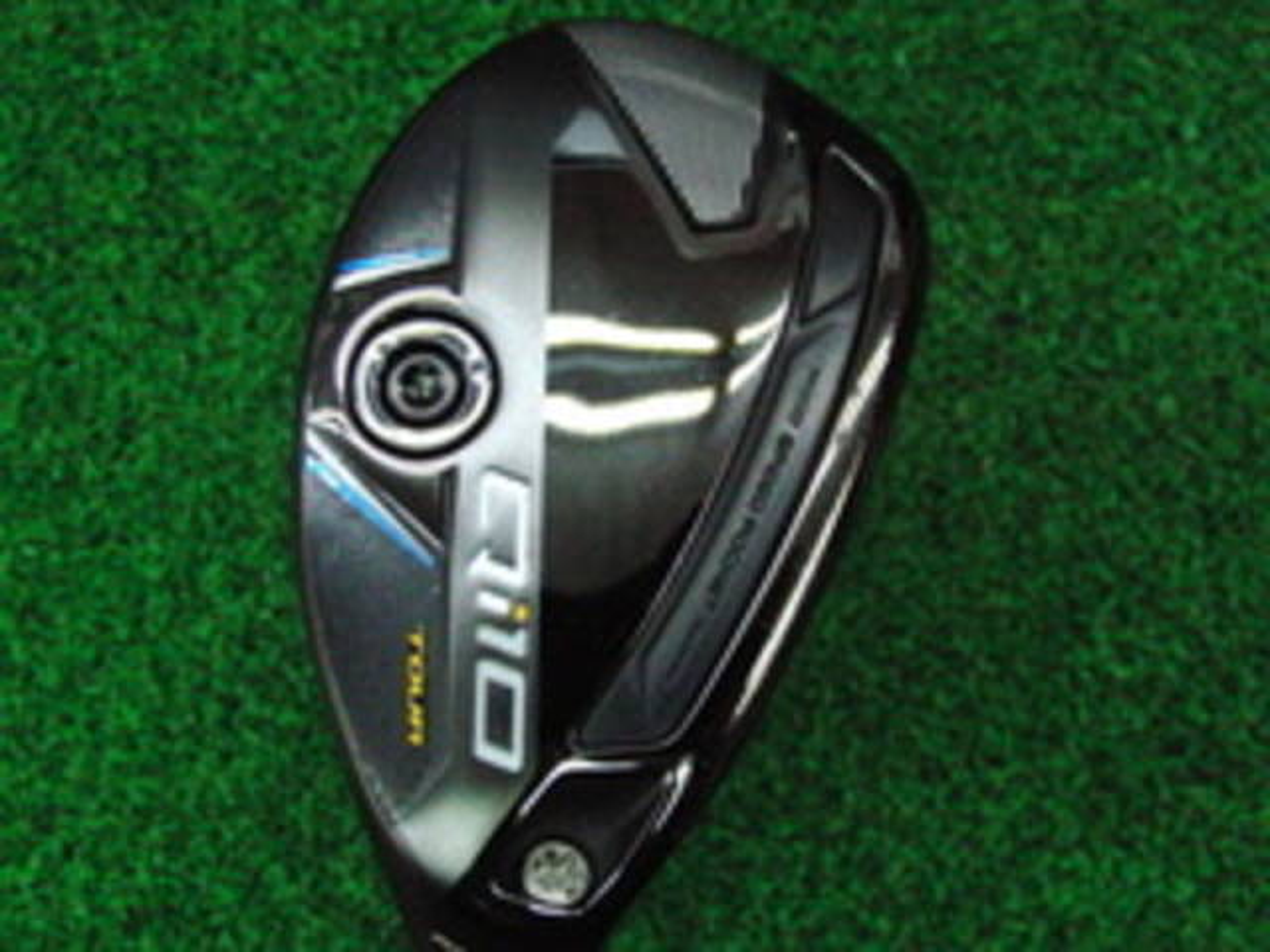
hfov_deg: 43.9
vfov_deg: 33.6
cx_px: 635
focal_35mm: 43
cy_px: 476
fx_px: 1578
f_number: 3.7
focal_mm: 7.54
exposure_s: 1/400
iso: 3200
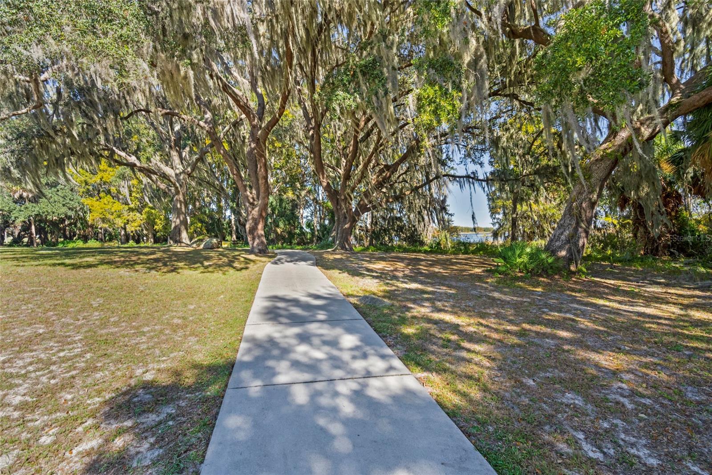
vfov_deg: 73.7
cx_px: 356
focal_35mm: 16
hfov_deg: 96.7
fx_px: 316
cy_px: 238
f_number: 8
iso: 400
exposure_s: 1/80
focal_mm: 16
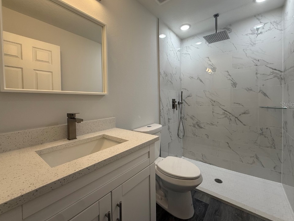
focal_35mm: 15
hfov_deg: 98.1
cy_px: 104
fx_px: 127
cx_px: 152
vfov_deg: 81.7
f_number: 2.2
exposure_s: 1/120
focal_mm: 2.22
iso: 125
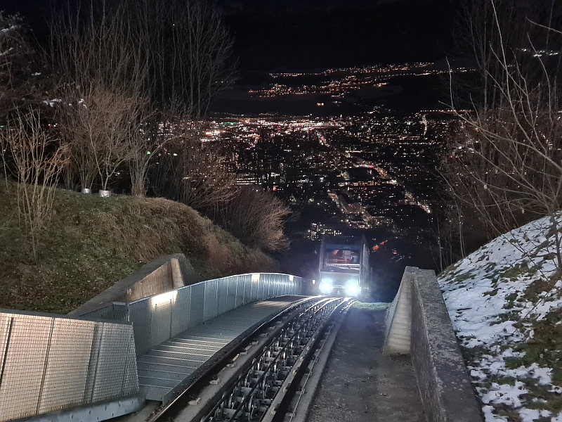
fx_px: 422
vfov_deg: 53.1
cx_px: 281
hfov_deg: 67.3
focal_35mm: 26
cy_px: 211
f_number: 1.8
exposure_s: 1/17
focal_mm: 5.4
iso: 1600
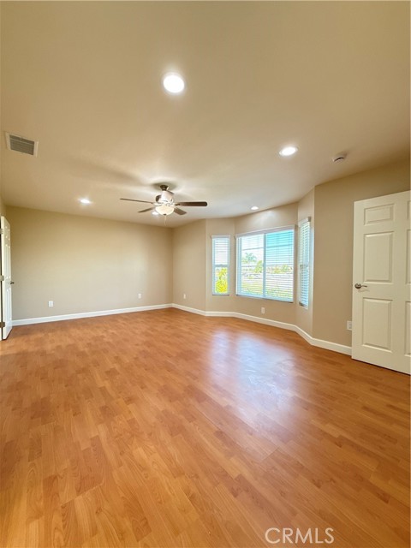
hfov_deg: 85.7
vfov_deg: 102.1
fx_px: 222
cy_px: 274
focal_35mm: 14
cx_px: 206
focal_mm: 2.22
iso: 250
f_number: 2.2
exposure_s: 1/120
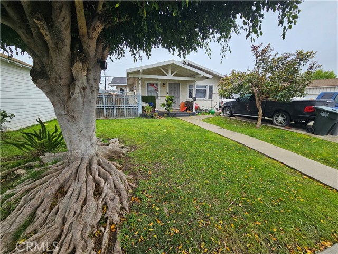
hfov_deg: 106.2
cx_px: 169
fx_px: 127
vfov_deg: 89.9
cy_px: 127
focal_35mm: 13
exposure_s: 1/311
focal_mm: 2.2
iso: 50
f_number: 2.2
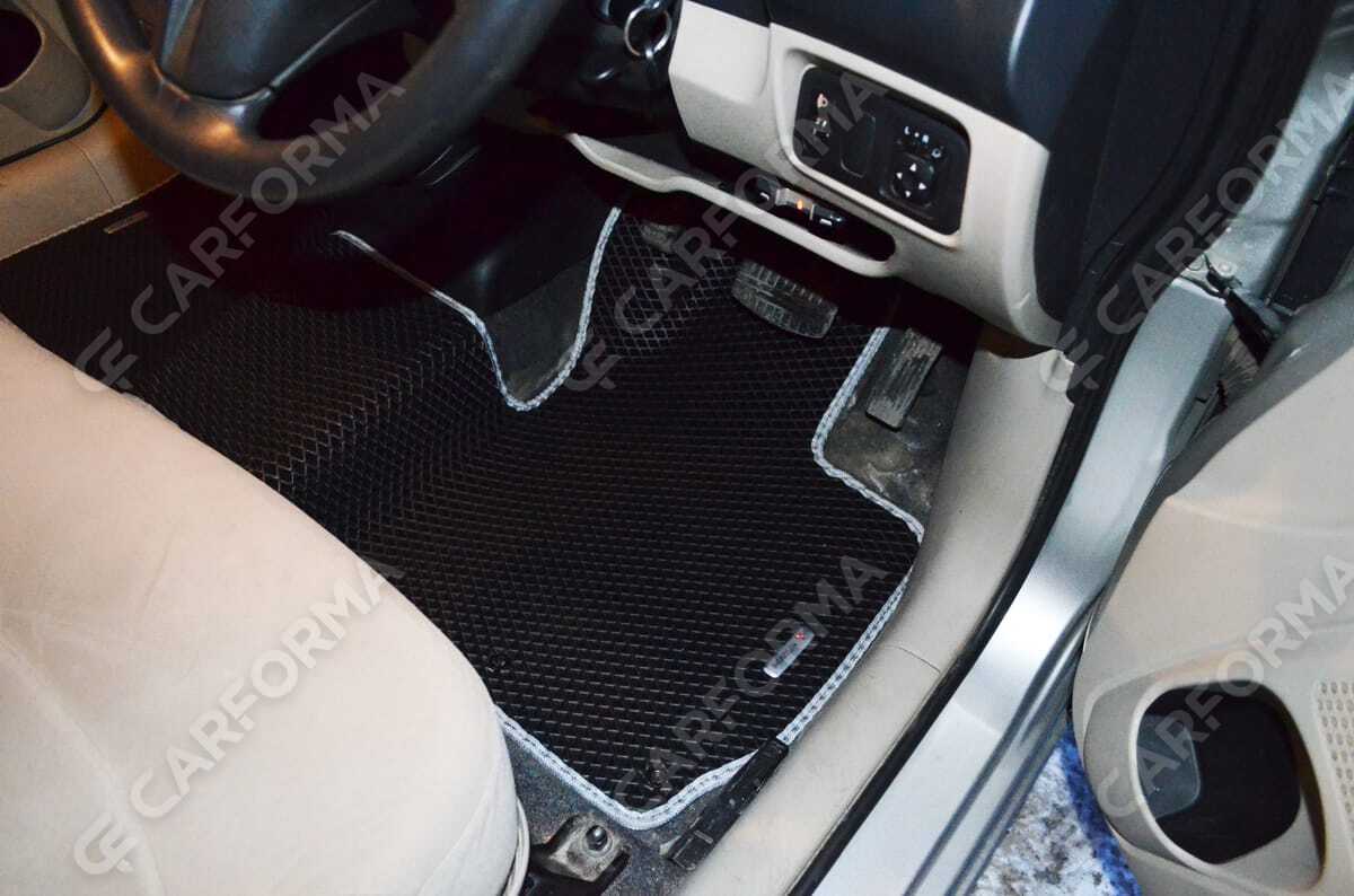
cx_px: 677
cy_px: 448
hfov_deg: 67.5
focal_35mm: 27
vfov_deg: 47.7
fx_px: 1013
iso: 3200
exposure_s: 1/60
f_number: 3.5
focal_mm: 18
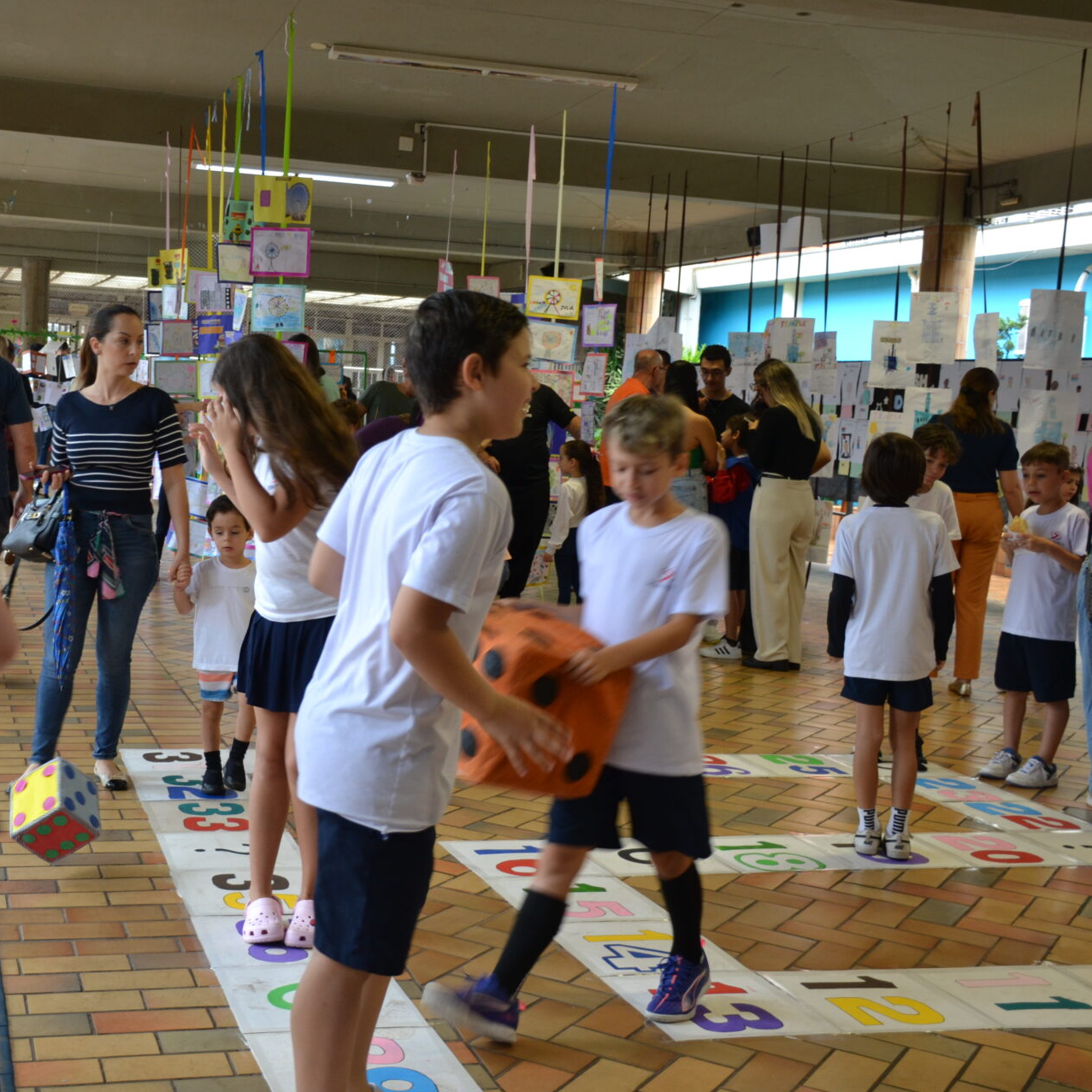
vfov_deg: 36.8
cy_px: 546
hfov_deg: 36.5
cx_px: 387
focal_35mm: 46
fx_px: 1642
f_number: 3.8
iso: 400
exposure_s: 1/50
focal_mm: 24
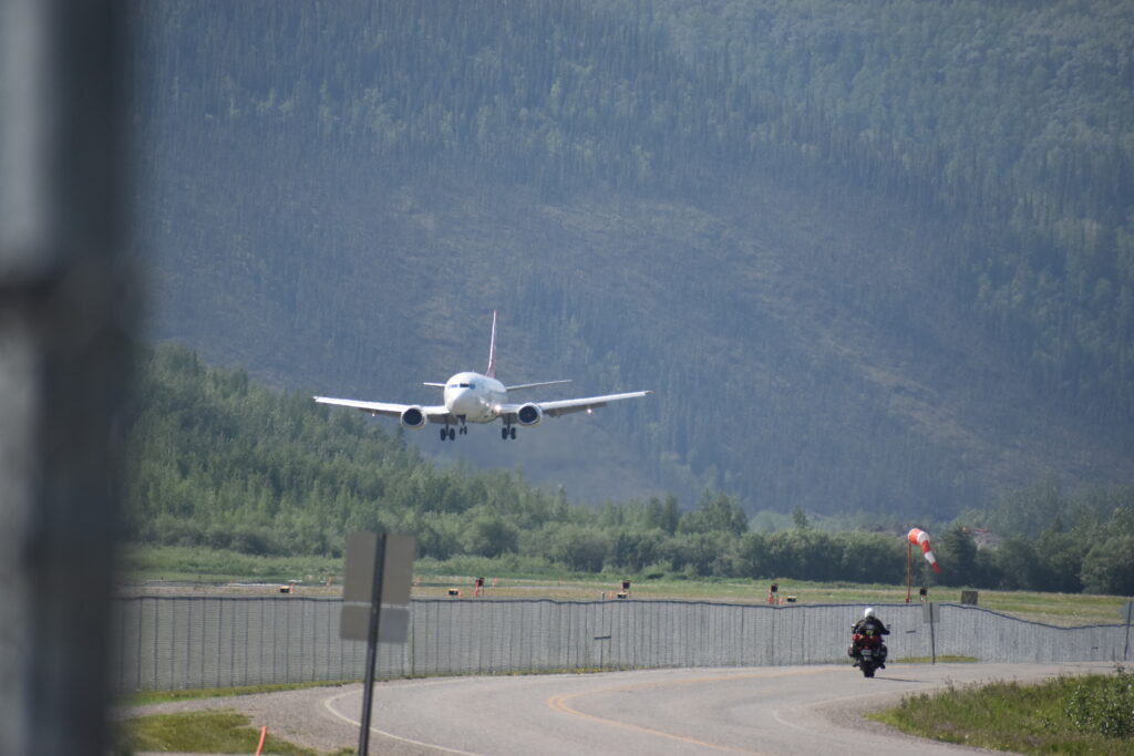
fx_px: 14176
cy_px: 378
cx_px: 567
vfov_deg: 3.1
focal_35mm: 450
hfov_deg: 4.6
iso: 400
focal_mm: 300
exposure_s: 1/1600
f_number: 6.3
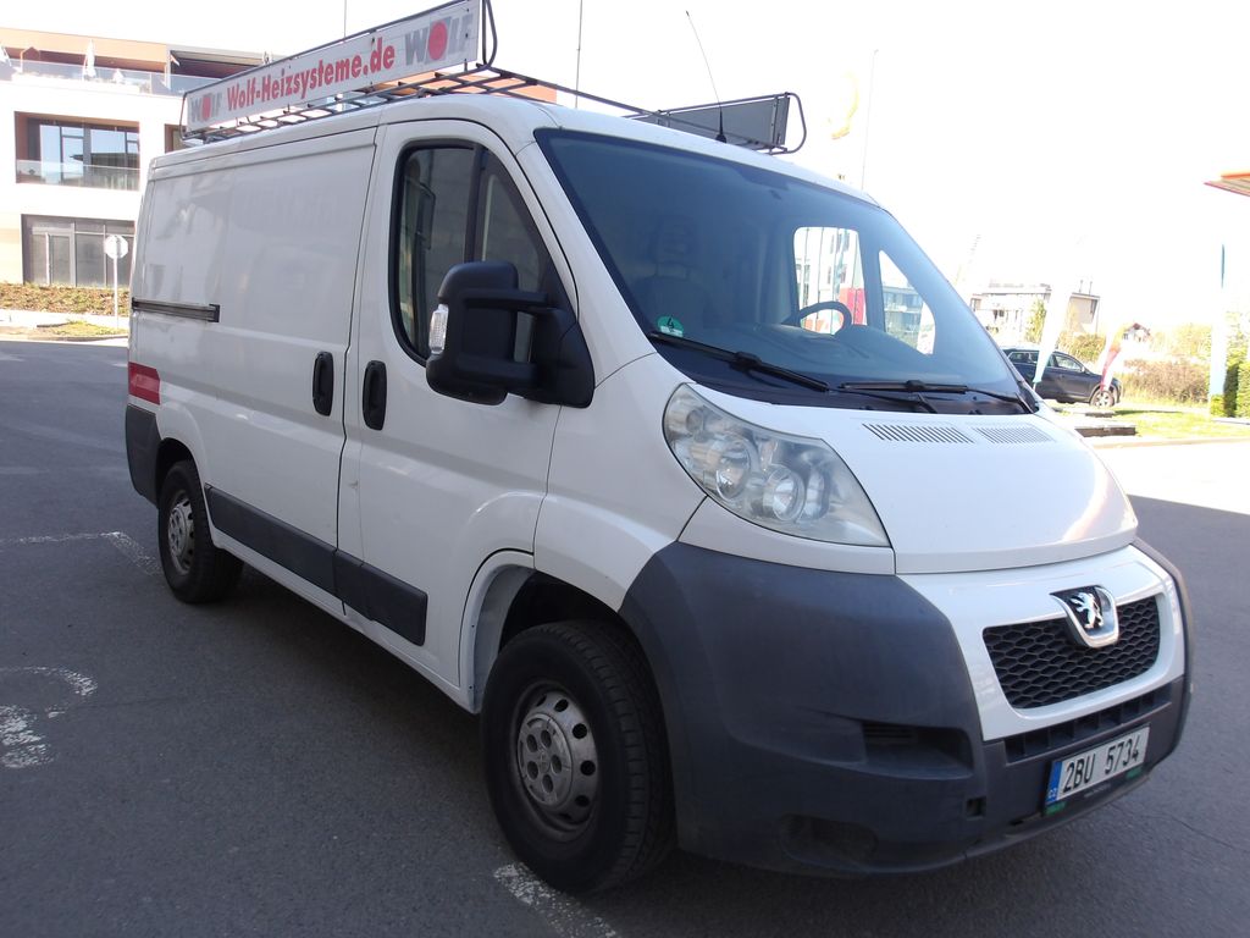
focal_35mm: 27
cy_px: 469
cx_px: 625
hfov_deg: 65.3
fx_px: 975
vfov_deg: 51.4
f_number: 3
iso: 100
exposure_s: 1/260
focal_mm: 4.9
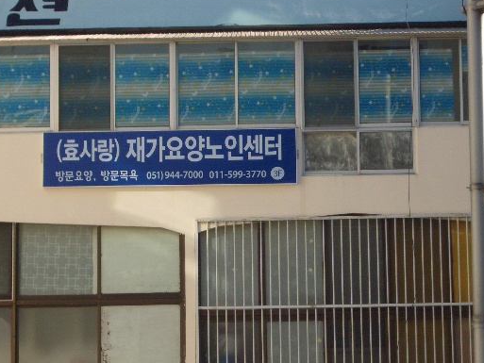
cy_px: 212
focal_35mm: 131
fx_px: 1832
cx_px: 186
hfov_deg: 15.0
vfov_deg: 11.3
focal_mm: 17.4
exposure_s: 1/500
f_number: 4.8
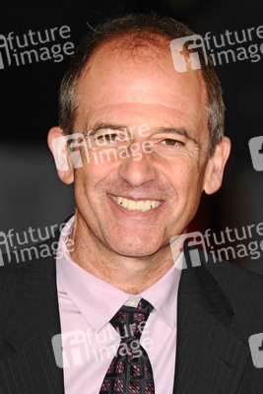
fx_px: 2874
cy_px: 197
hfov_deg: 5.2
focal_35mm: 262
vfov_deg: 7.8
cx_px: 132
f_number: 4.5
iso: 320
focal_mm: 175
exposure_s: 1/200
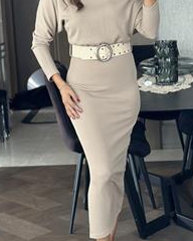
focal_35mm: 99
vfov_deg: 19.3
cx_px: 100
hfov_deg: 15.5
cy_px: 87
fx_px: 707
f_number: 1.78
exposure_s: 1/60
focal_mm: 6.86
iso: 125
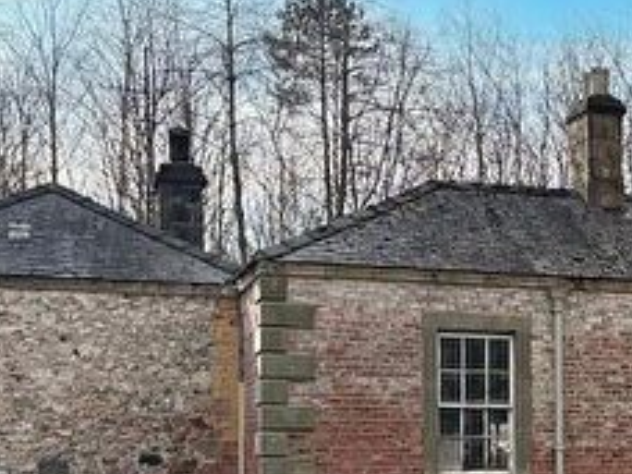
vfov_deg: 18.1
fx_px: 1461
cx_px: 782
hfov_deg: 22.3
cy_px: 448
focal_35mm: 80
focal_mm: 6
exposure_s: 1/2062
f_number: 1.6
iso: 50
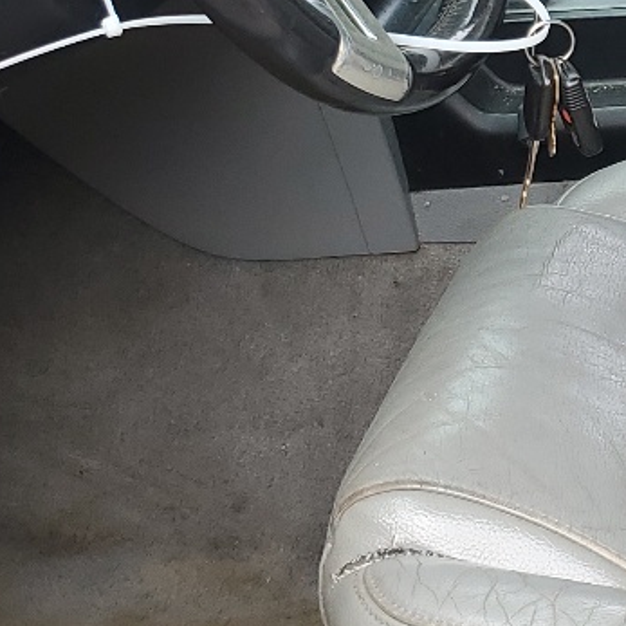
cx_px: 759
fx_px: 2169
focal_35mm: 106
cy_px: 13
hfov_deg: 15.8
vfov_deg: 16.1
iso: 50
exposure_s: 1/500
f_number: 1.5
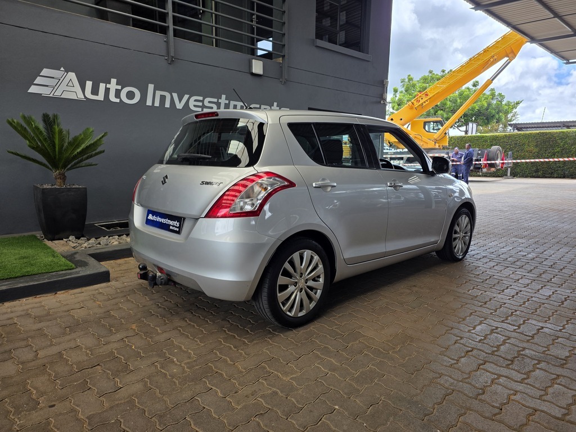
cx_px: 288
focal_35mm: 23
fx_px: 383
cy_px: 216
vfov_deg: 58.9
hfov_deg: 73.9
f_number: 1.7
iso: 80
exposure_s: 1/1225
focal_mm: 6.25
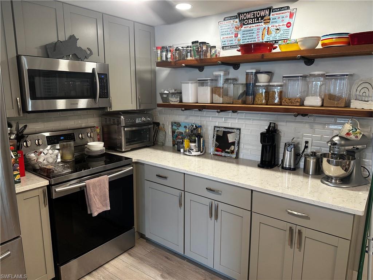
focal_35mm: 24
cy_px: 140
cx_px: 186
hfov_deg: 71.6
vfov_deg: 56.8
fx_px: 259
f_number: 1.78
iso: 125
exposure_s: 1/60
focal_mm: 6.86
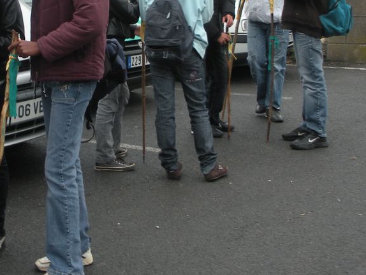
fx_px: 836
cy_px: 37
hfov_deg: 24.5
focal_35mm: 79
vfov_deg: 18.4
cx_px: 106
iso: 64
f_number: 3.5
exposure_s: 1/76.3
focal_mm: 6.3
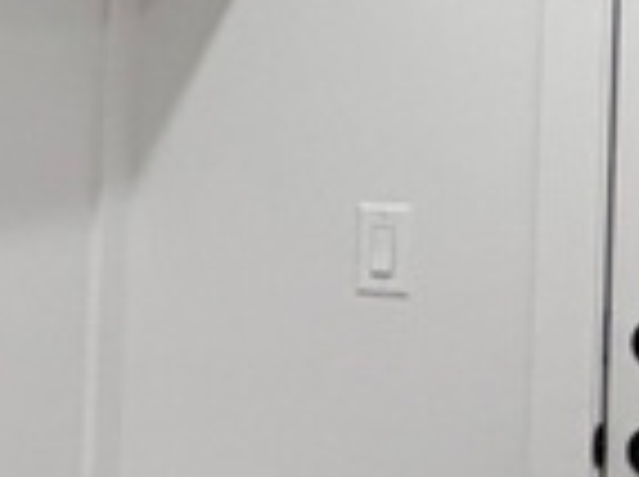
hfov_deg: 19.4
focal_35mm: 101
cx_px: 428
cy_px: 45
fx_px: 1861
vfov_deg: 14.5
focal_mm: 2.22
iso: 250
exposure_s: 1/120
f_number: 2.2
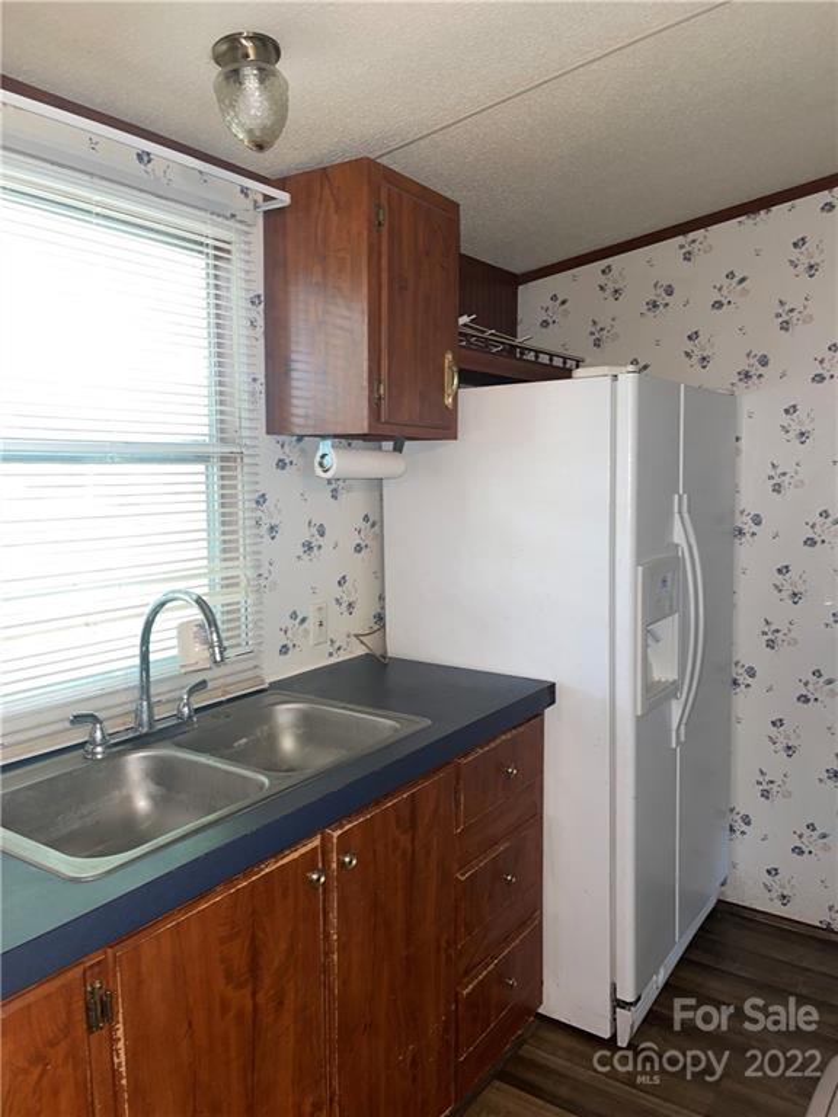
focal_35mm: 26
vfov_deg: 67.3
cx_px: 419
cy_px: 558
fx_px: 839
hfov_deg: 53.1
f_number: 1.6
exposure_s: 1/13
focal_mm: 5.1
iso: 64
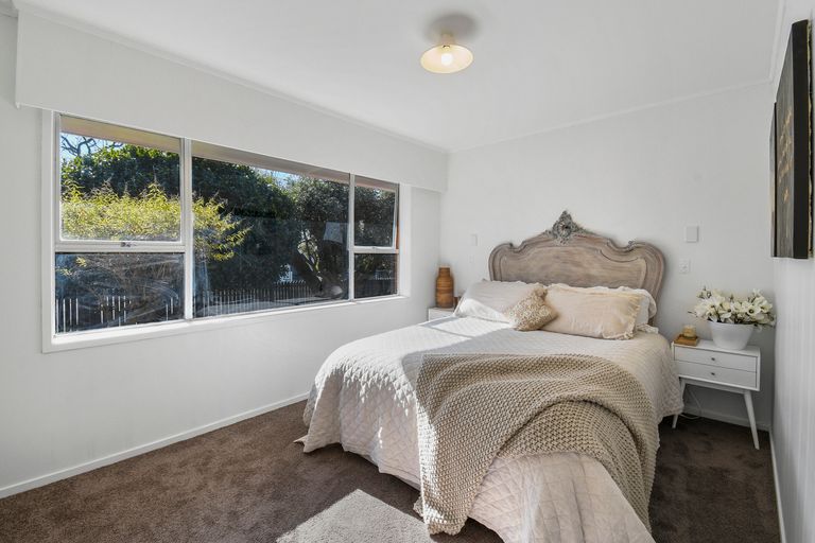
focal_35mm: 15
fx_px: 340
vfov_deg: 77.3
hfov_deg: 100.4
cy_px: 272
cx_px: 408
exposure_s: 1/500
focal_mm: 10
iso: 500
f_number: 10
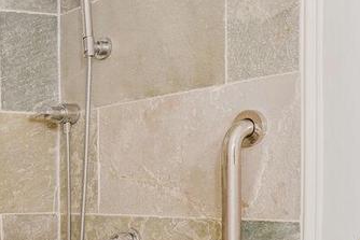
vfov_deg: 19.5
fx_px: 690
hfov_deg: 24.9
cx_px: -122
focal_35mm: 69
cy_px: 204
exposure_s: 2
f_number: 8
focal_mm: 16
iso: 200
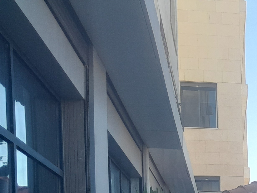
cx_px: 399
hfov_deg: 19.5
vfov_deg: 15.4
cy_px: 315
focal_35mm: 86
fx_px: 639
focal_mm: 3.98
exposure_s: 1/120
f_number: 1.8
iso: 40
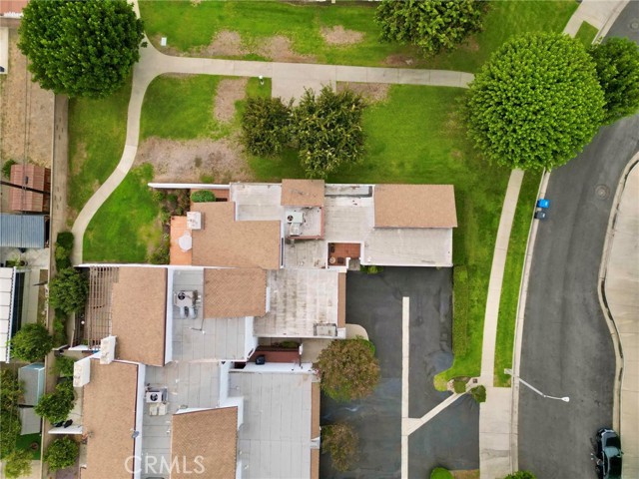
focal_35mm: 24
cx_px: 320
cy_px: 240
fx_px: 443
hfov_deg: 71.6
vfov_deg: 56.8
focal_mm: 6.72
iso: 120
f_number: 1.7
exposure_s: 1/100
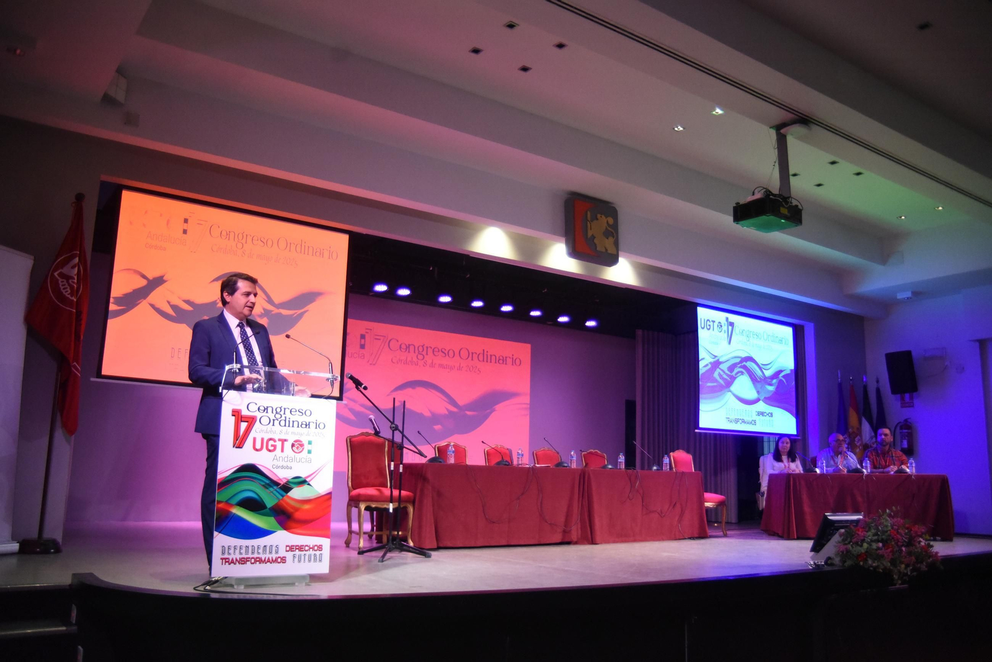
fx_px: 854
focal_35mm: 31
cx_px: 496
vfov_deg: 42.4
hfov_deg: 60.3
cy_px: 331
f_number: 3.5
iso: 6400
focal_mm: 31
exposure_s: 1/1000
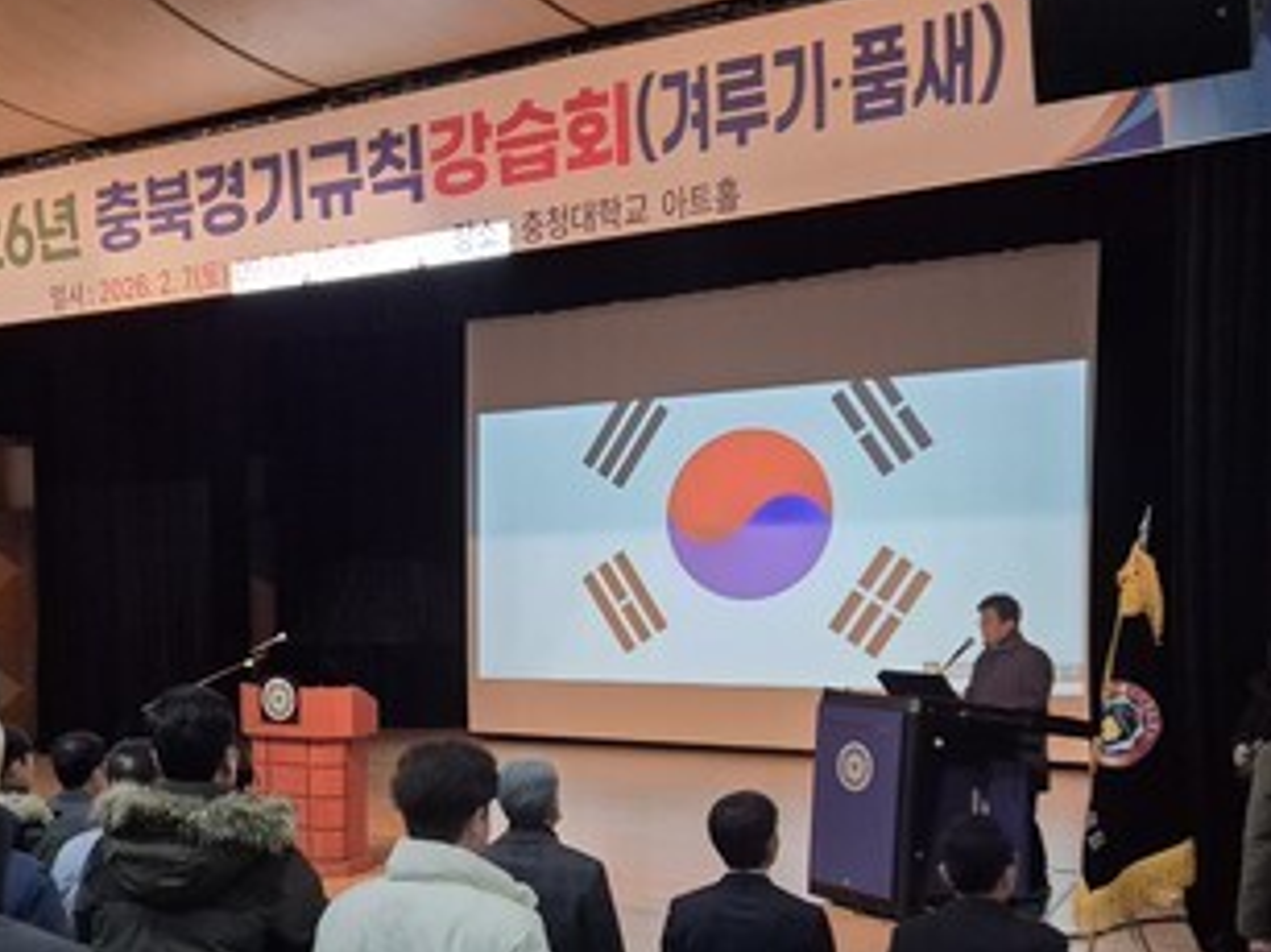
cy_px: 666
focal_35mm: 45
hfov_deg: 41.1
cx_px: 352
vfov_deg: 31.8
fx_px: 1652
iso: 1000
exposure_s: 1/120
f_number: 1.8
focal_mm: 5.4
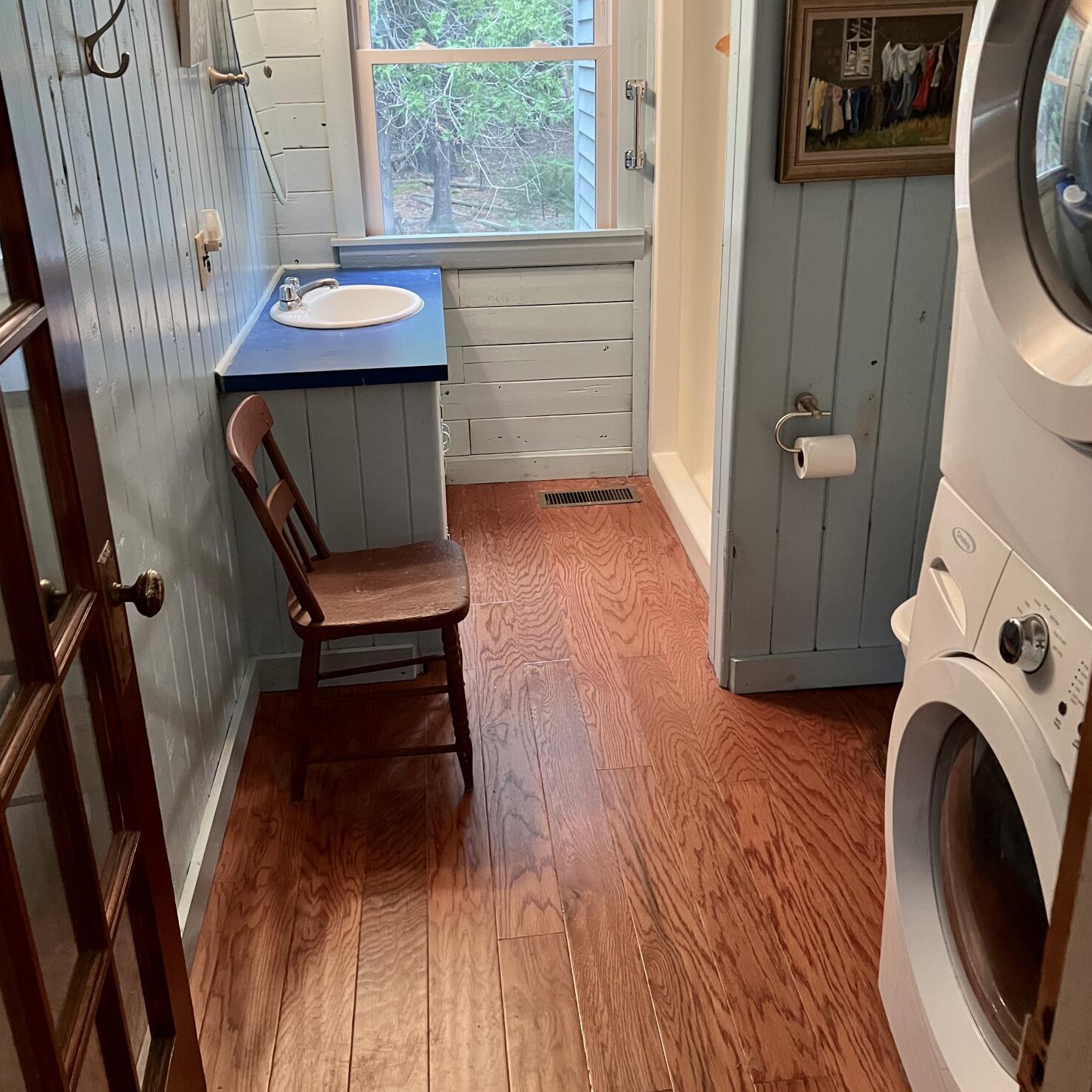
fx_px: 1106
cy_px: 440
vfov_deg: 52.2
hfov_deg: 52.5
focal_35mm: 31
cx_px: 542
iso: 320
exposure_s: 1/60
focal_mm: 5.7
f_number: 1.5
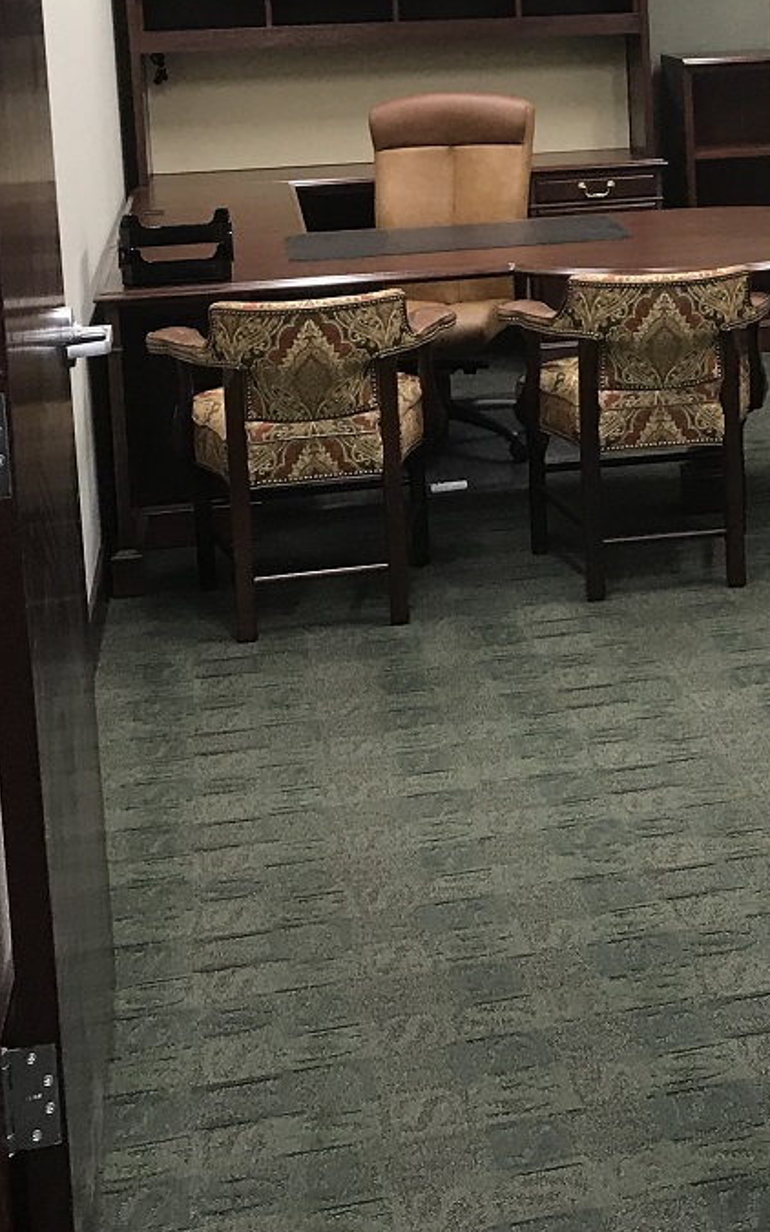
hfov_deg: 19.0
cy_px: 218
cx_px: 810
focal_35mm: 66
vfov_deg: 30.2
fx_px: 2216
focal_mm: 3.99
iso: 40
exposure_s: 1/20
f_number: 1.8
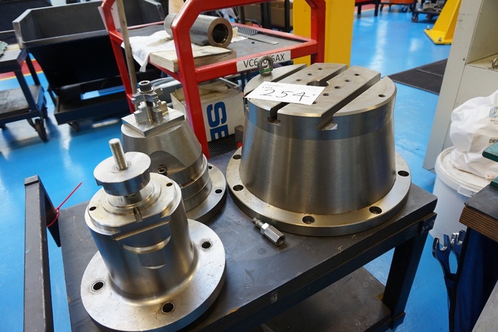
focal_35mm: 24
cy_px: 166
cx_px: 249
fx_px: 332
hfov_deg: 73.7
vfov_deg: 53.1
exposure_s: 1/60
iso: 640
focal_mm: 16
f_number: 4
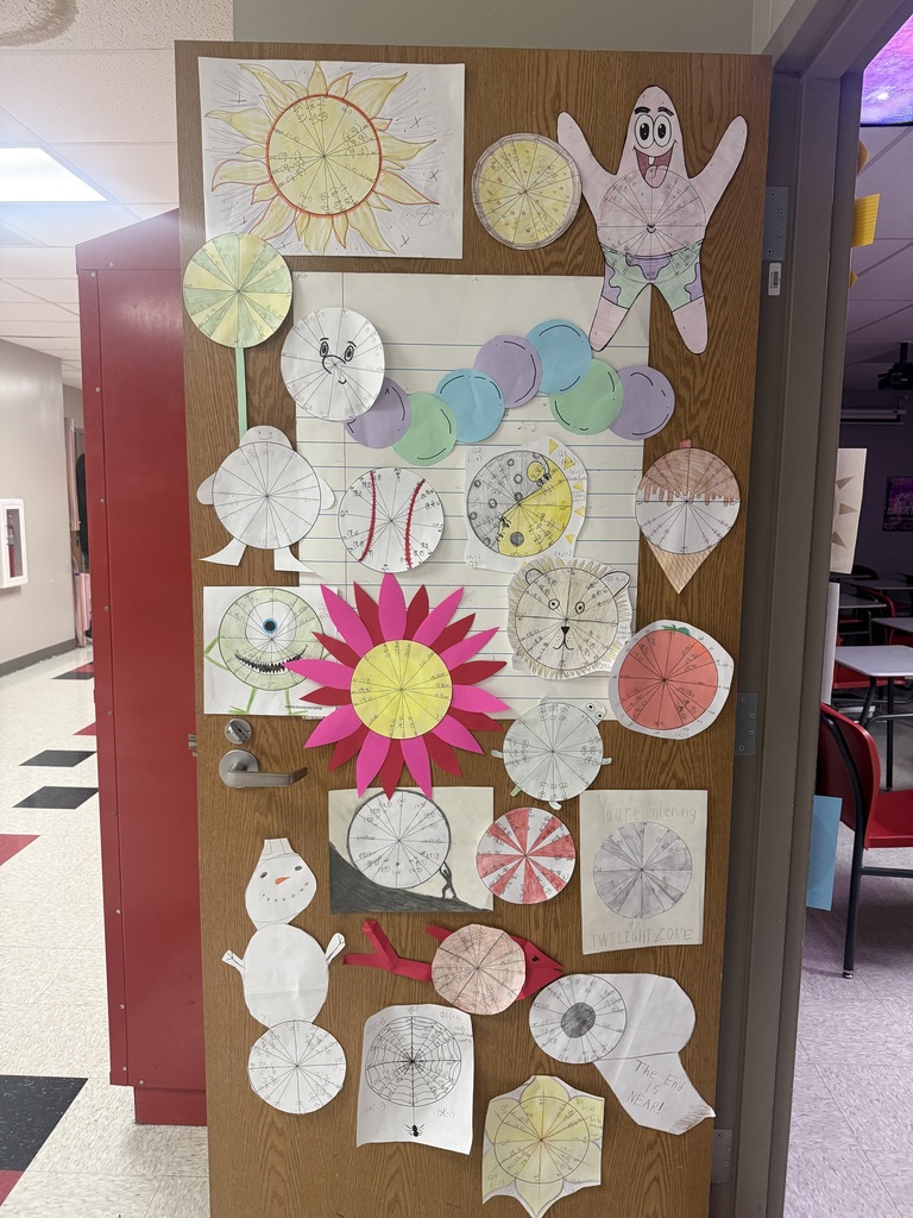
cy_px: 609
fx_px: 844
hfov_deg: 56.8
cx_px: 456
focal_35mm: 24
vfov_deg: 71.6
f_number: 1.78
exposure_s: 1/60
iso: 320
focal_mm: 6.76
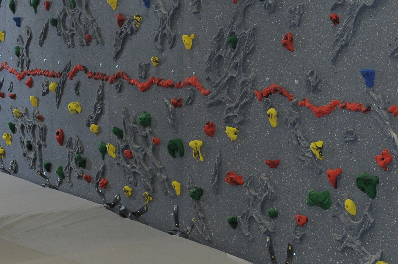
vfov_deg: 17.4
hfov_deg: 25.7
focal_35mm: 78
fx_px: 861
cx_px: 302
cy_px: 77
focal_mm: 20
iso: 500
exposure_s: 1/60
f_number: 4.5
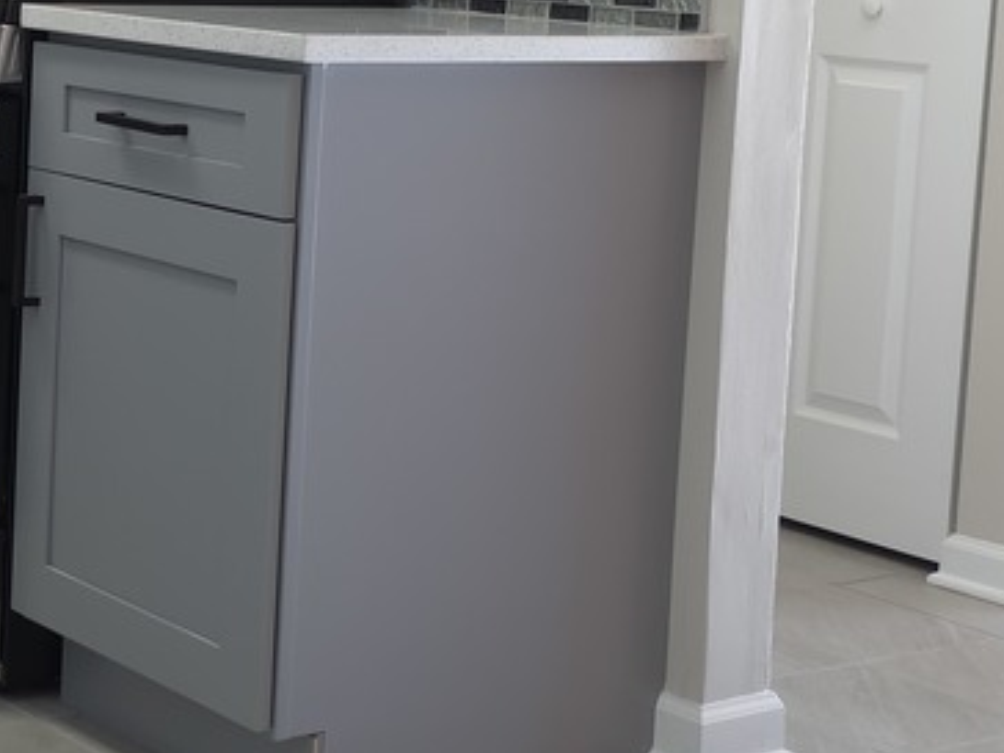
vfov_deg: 16.1
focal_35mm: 91
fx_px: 2639
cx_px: -33
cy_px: 154
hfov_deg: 20.7
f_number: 1.7
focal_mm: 6.3
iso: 64
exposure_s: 1/60
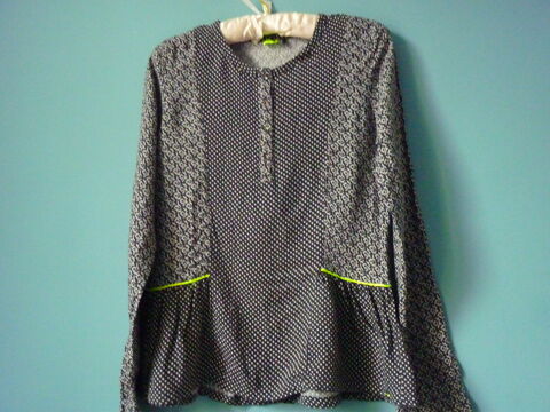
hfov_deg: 55.4
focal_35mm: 33
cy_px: 206
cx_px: 275
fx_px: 524
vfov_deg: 42.9
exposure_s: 1/5
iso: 800
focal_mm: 5.9
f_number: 3
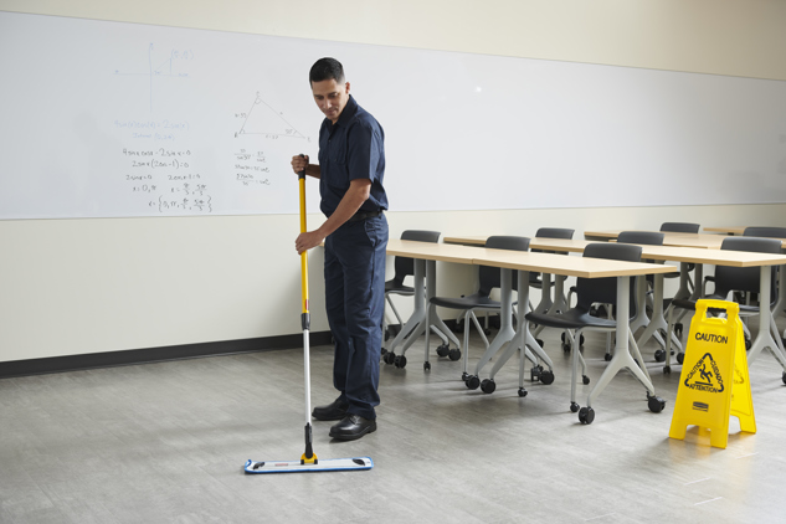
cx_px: 393
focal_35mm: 44
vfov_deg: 30.5
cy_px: 262
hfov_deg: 44.5
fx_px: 961
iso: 200
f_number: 5
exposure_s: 1/125
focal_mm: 44
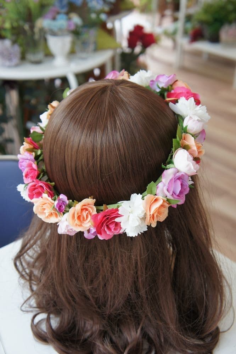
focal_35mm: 50
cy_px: 177
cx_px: 118
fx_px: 487
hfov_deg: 27.2
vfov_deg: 40.0
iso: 200
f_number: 4.5
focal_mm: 33
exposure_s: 1/80
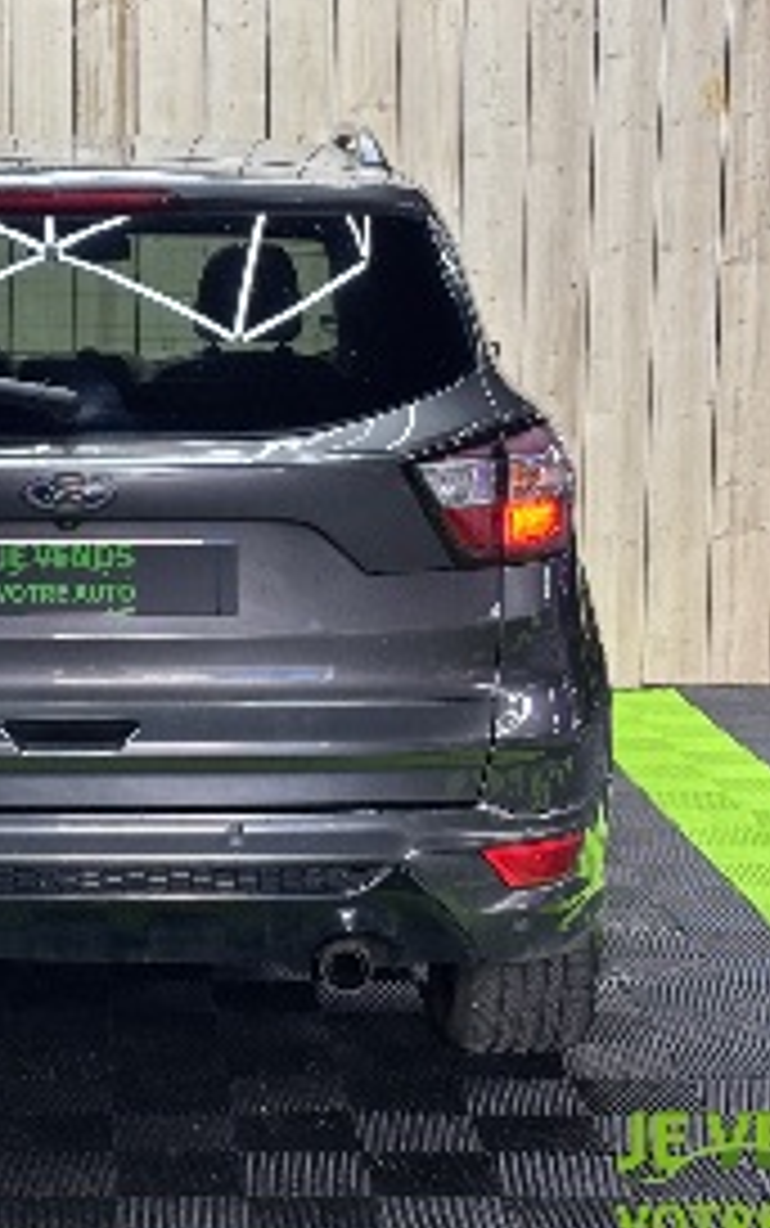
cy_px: 580
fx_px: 2816
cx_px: 27
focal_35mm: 84
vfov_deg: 24.6
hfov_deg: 15.3
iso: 64
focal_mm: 5.96
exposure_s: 1/55
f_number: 1.6
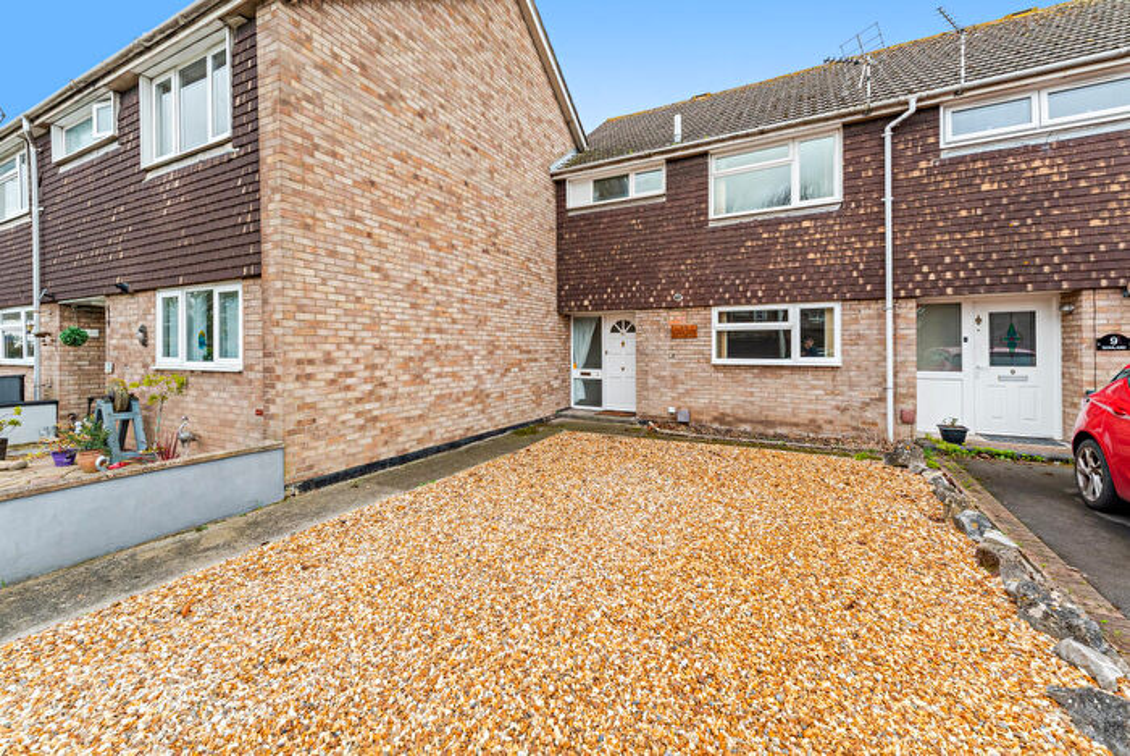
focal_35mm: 14
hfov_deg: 104.2
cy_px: 378
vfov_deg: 81.3
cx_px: 565
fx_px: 440
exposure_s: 1/100
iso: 100
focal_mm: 14
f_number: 5.6
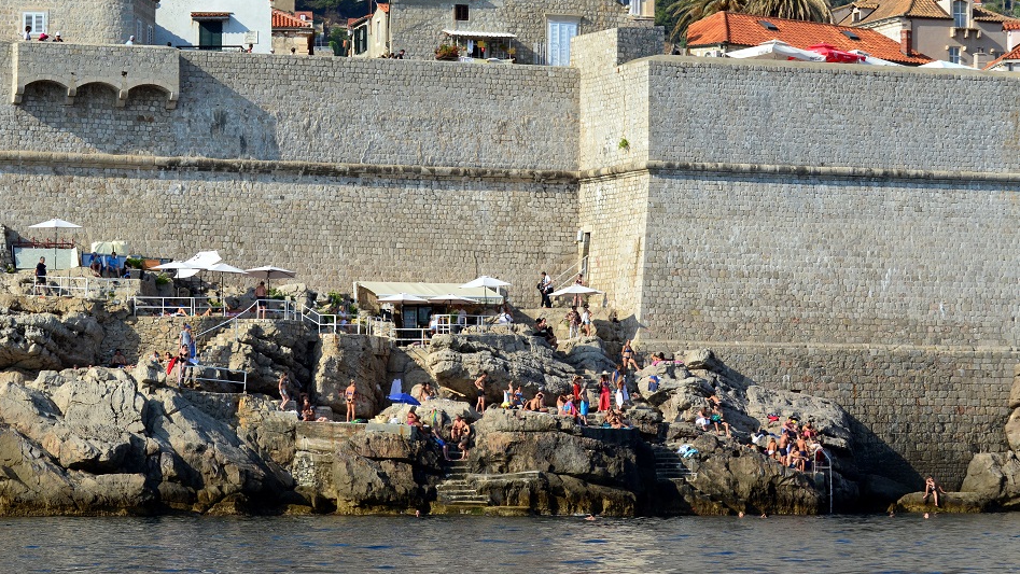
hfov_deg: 16.6
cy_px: 260
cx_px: 511
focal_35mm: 129
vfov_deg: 9.4
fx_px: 3489
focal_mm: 82
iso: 640
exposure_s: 1/1600
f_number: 9
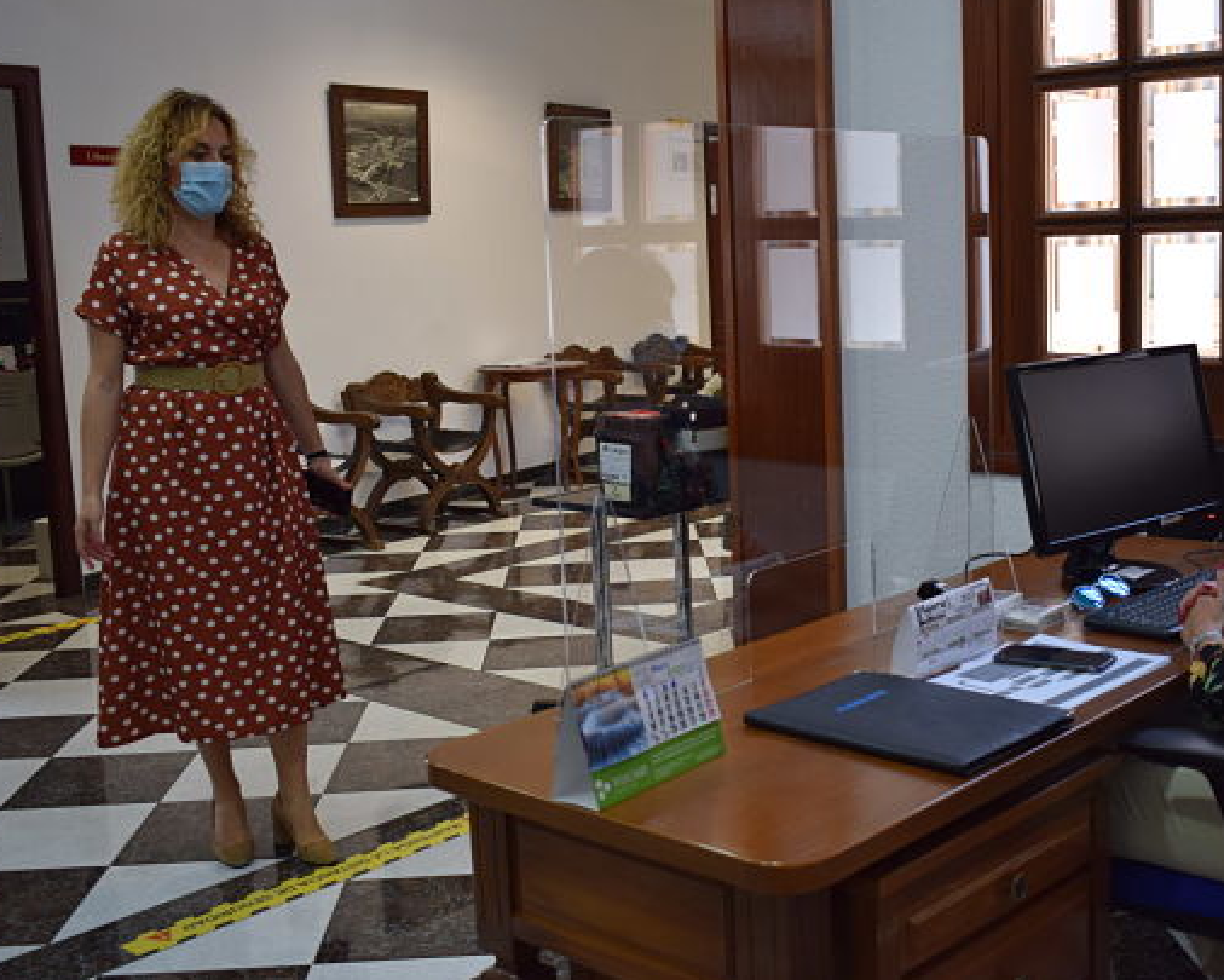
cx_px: 691
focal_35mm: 43
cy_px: 449
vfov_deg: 35.2
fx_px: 1544
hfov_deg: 43.2
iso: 400
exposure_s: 1/80
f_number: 4.5
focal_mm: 23
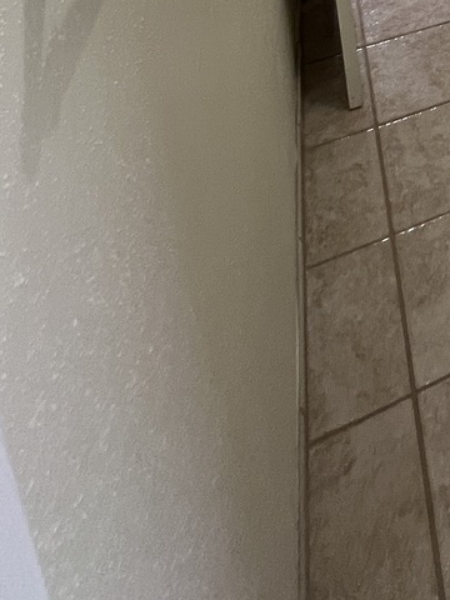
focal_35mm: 39
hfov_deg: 26.9
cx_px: 665
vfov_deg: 29.8
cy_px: -284
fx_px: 676
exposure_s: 1/60
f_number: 1.8
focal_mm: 1.57
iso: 200
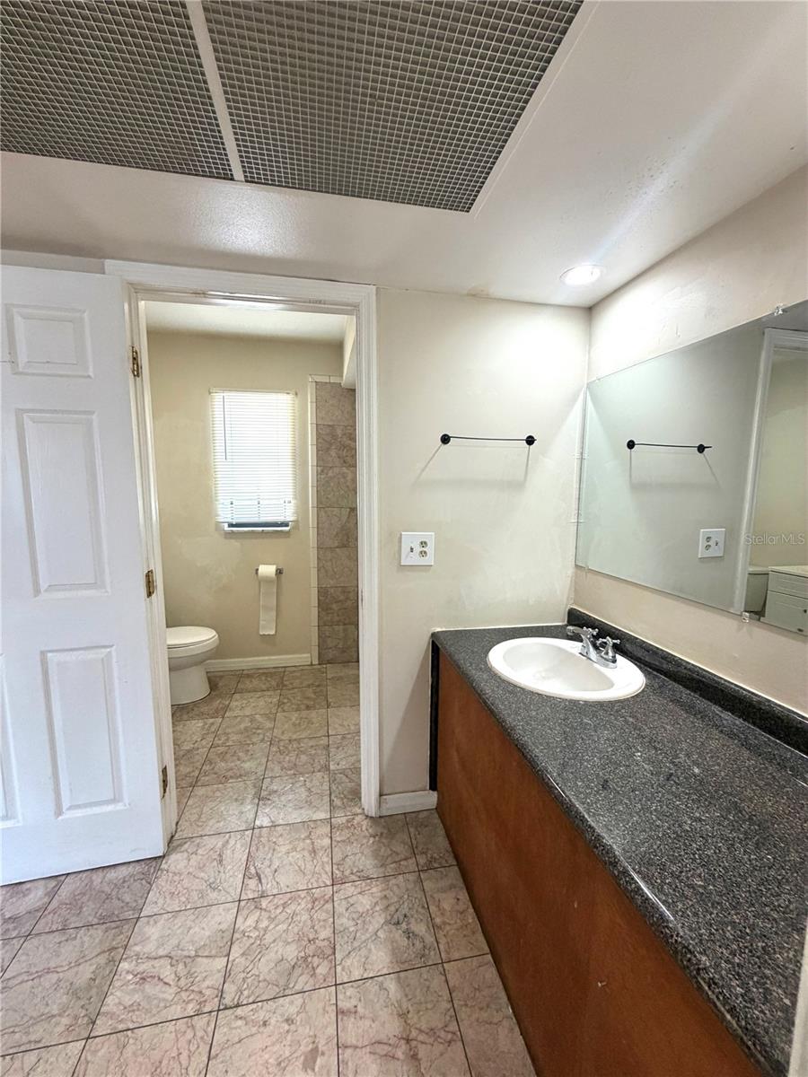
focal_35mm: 14
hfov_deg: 85.7
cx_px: 404
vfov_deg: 102.1
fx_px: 436
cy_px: 538
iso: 320
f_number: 2.2
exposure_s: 1/120
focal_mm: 2.22
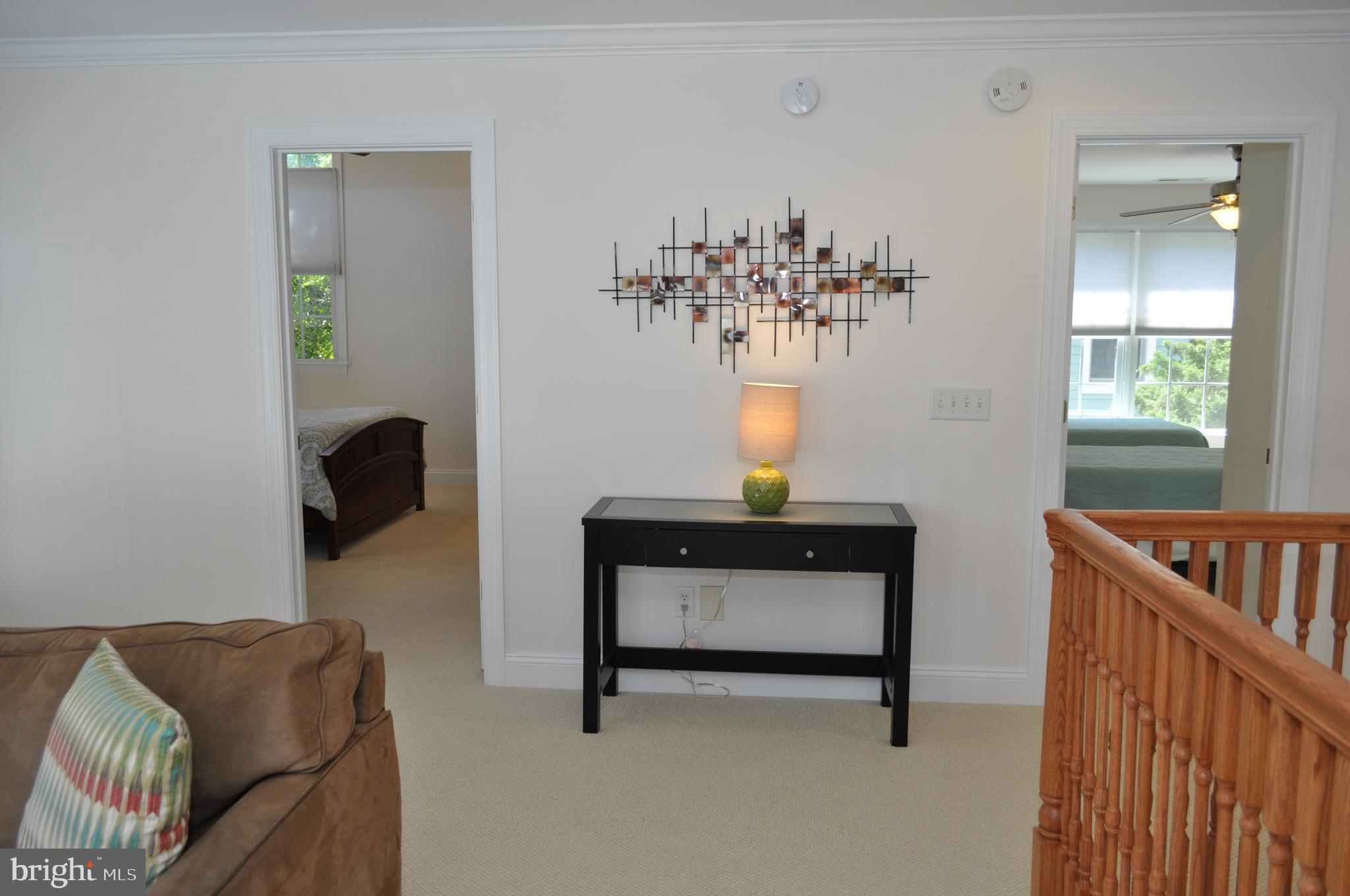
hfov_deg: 67.4
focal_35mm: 27
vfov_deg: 47.8
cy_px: 448
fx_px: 1011
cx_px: 675
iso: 400
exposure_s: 1/100
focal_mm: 18
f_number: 5
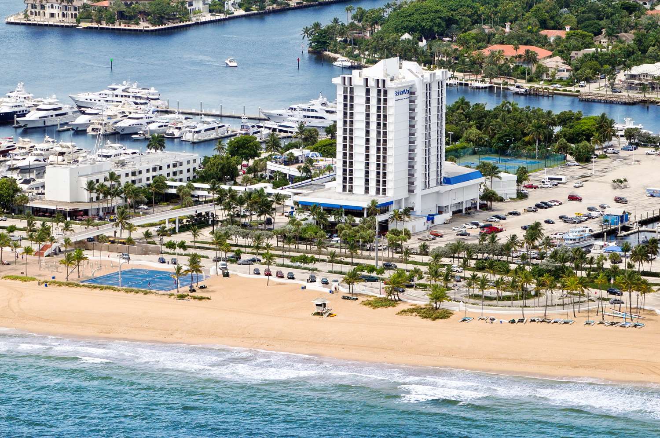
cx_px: 330
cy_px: 219
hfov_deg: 10.6
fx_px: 3570
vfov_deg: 7.0
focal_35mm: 195
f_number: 10
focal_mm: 130
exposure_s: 1/800
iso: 400
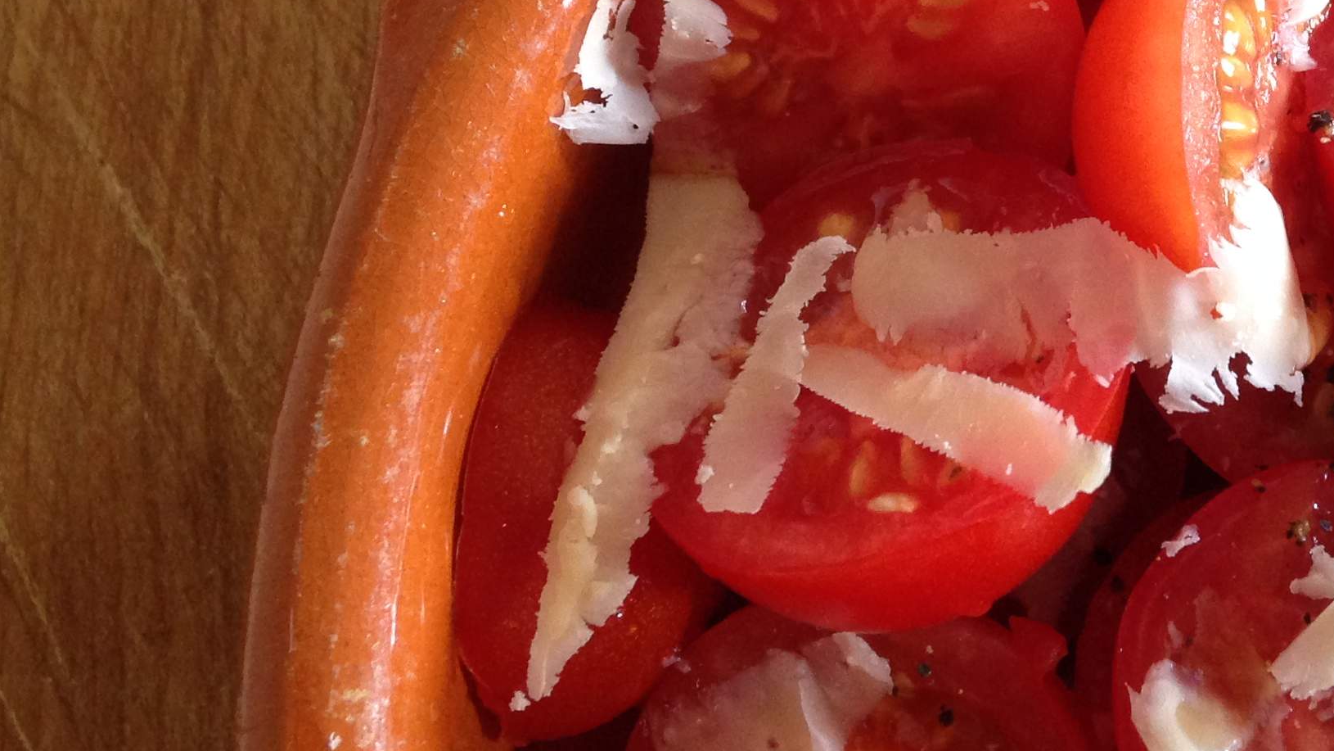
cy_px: -93
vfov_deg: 16.2
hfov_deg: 28.7
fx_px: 2547
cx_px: 1071
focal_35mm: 72
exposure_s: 1/20
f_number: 2.4
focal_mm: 4.12
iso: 160
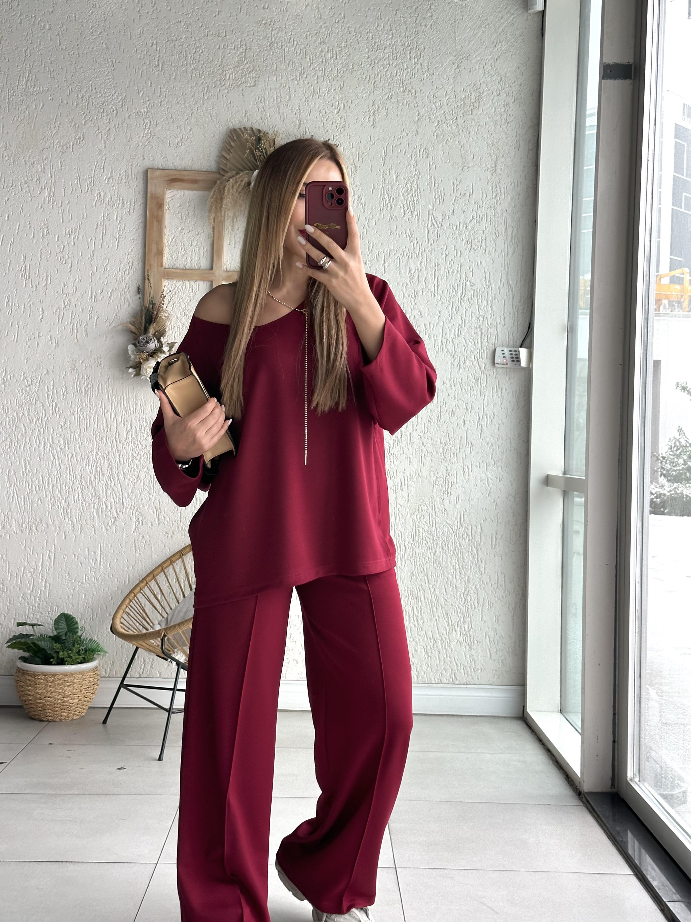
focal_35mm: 48
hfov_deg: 30.3
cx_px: 346
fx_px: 1278
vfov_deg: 39.7
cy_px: 461
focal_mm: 6.86
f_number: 1.78
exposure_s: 1/120
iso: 80
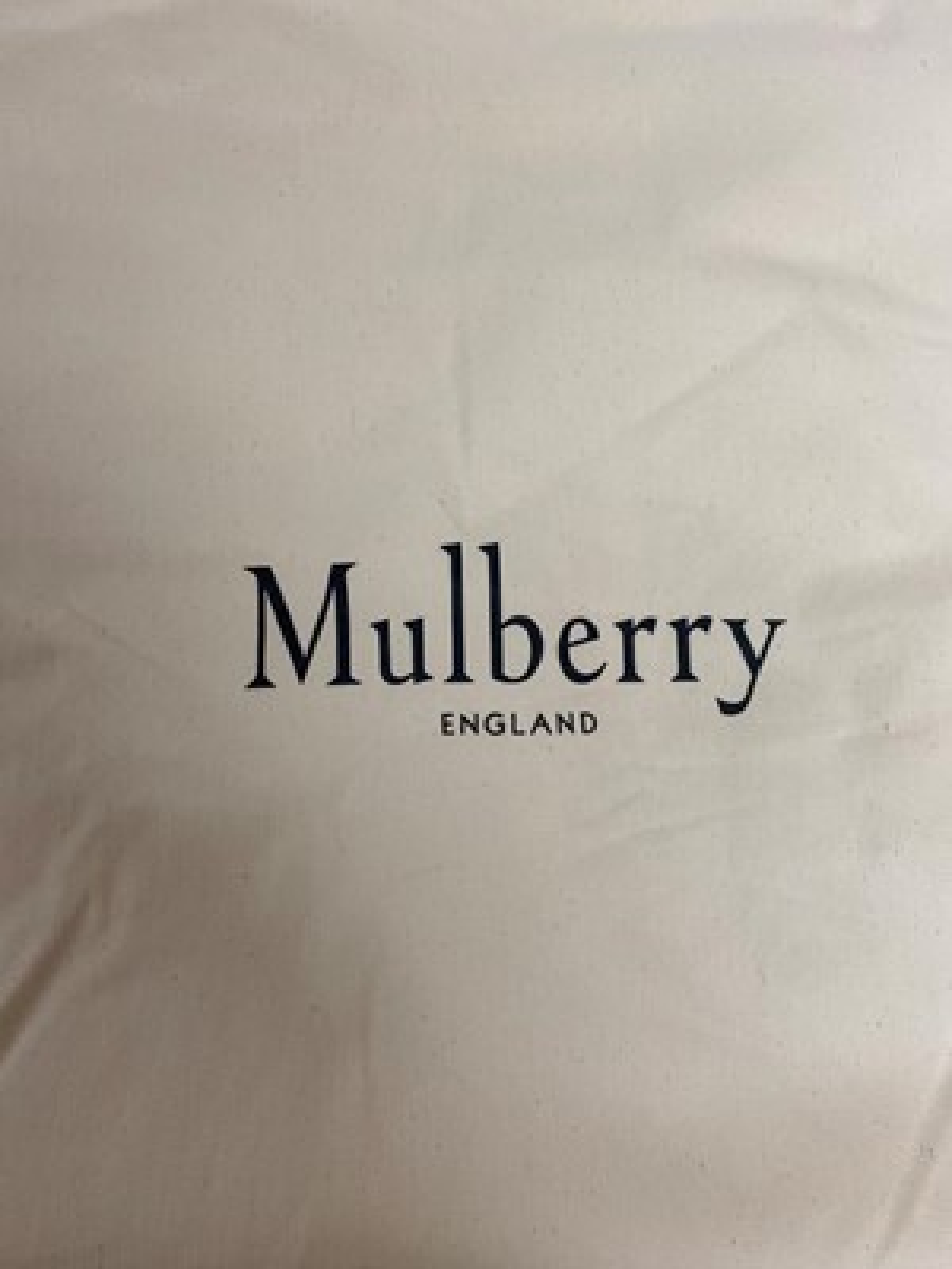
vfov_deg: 67.3
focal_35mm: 26
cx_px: 476
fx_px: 953
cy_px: 634
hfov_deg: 53.1
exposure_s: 1/100
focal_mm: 4.25
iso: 125
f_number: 1.8
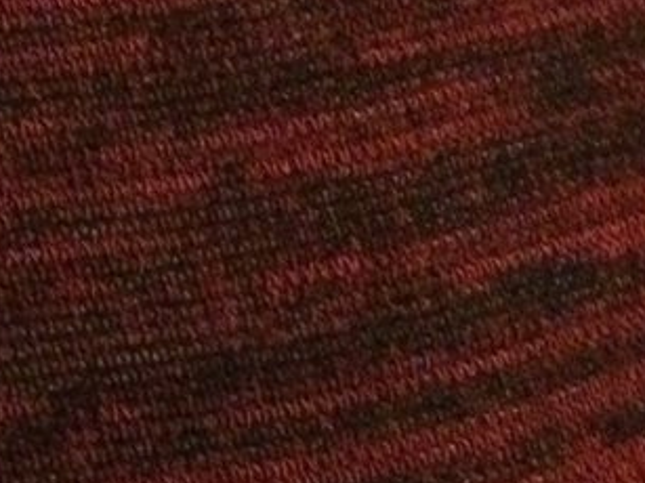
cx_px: -547
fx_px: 2347
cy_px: -101
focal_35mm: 126
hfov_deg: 13.8
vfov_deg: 11.5
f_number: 2.2
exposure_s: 1/17
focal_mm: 4.15
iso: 800
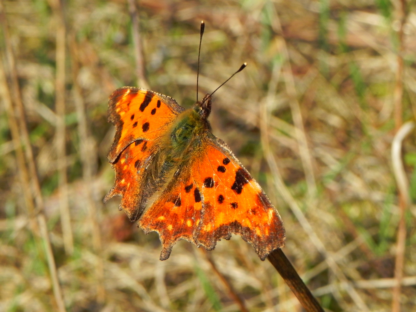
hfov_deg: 18.7
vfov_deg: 14.1
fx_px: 1262
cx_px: 208
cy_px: 156
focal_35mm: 105
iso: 160
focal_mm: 18.8
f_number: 6.3
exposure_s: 1/288
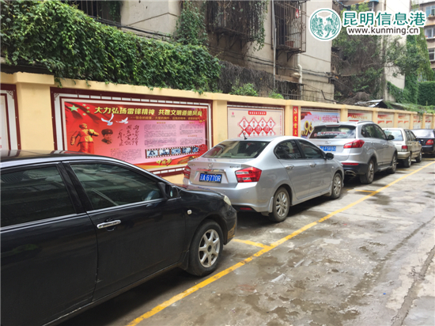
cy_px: 163
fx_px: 364
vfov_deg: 48.2
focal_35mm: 29
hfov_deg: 61.7
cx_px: 218
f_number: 2.2
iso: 32
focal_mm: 4.15
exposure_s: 1/226
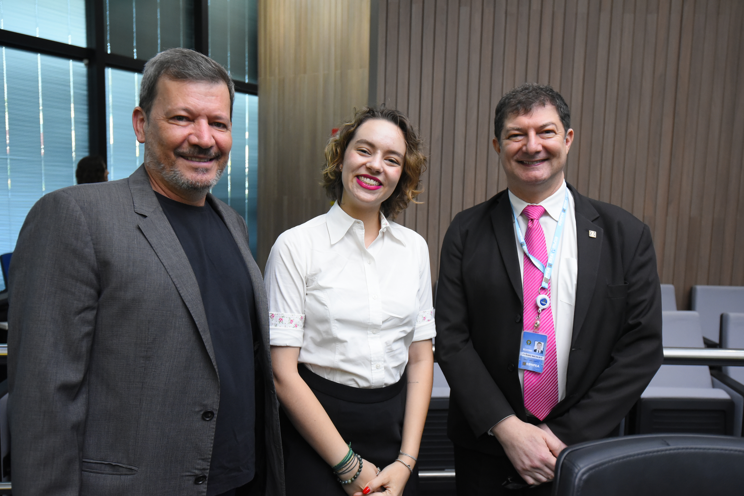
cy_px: 248
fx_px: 620
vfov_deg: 43.6
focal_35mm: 30
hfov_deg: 61.9
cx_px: 372
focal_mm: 30
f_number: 4
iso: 4000
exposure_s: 1/160
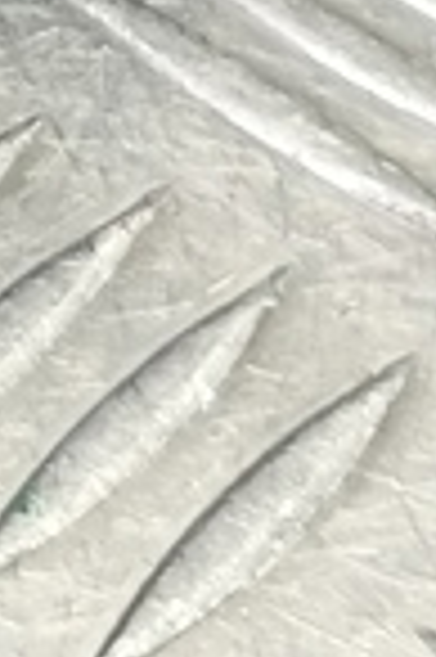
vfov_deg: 10.4
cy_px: -963
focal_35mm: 168
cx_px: -1016
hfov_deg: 7.0
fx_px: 3059
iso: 181
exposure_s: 1/50
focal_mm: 4.11
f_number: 1.6
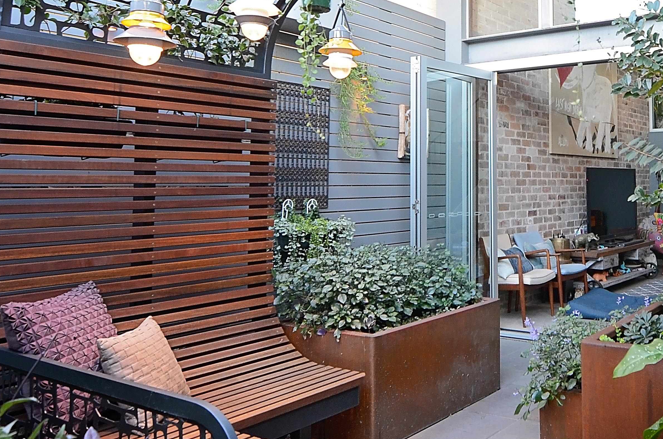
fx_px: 626
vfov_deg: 38.1
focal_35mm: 34
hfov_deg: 52.3
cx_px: 529
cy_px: 131
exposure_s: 1/25
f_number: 4
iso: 400
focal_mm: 11
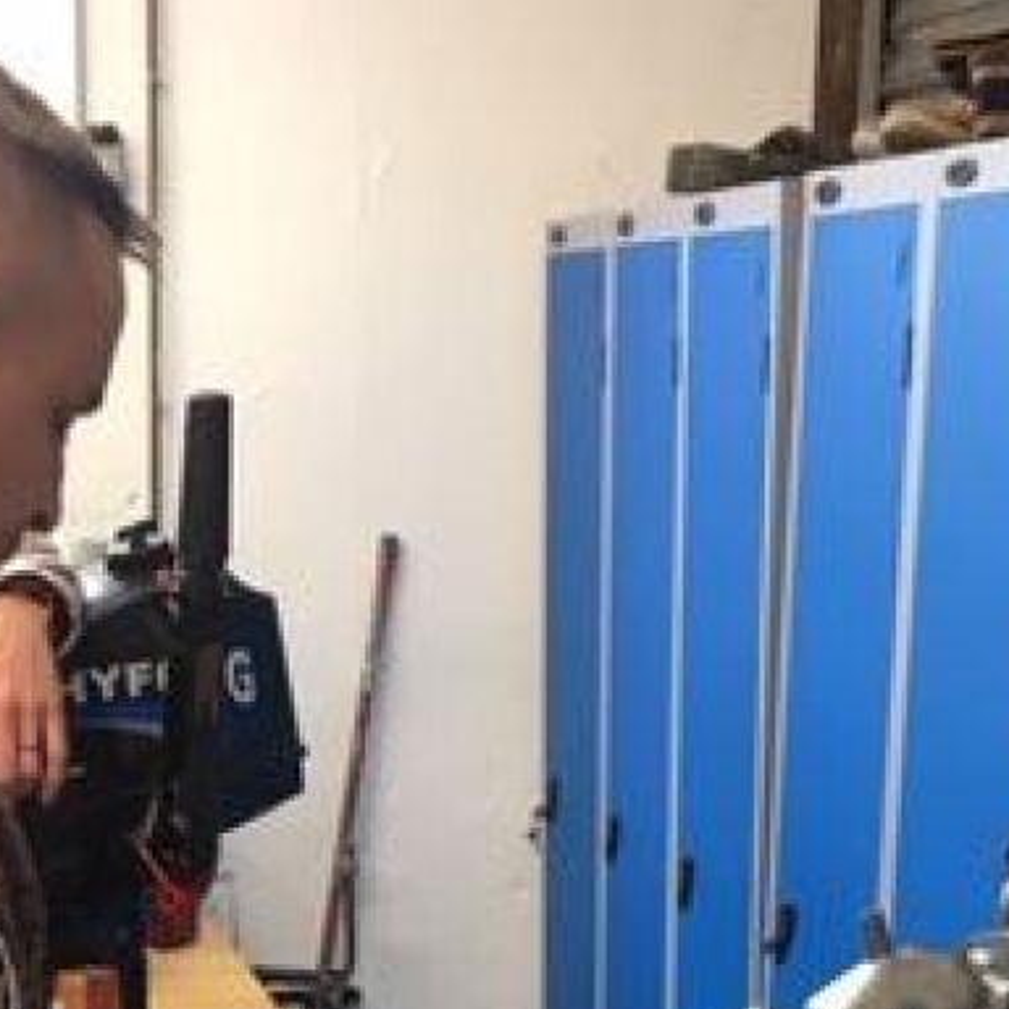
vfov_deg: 18.4
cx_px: 135
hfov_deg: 19.2
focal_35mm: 89
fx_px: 2935
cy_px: 1227
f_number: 2.2
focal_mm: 4.15
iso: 64
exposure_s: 1/33
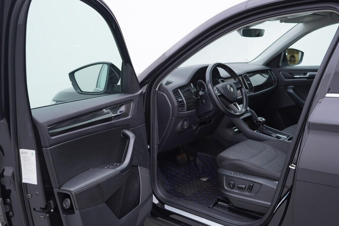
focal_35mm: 36
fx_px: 339
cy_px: 113
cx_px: 170
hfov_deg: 53.1
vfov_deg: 36.9
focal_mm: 24
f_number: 3.2
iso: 125
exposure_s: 1/50
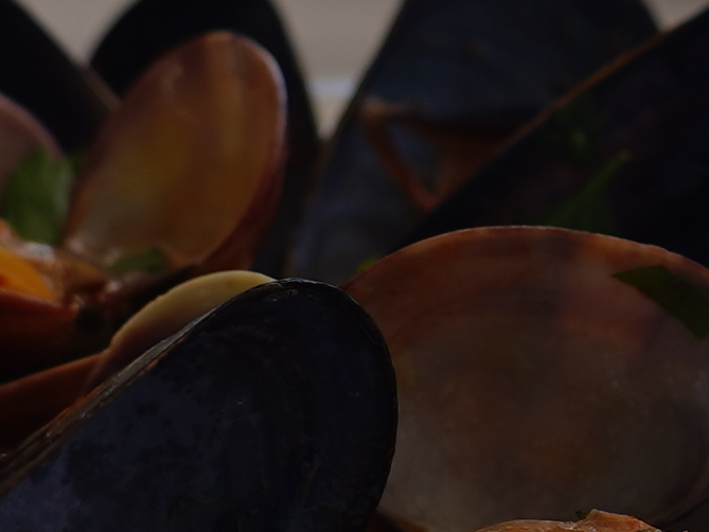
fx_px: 4241
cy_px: 141
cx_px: 836
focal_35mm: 207
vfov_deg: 7.2
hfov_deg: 9.4
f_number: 4
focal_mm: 24
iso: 50
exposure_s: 1/320
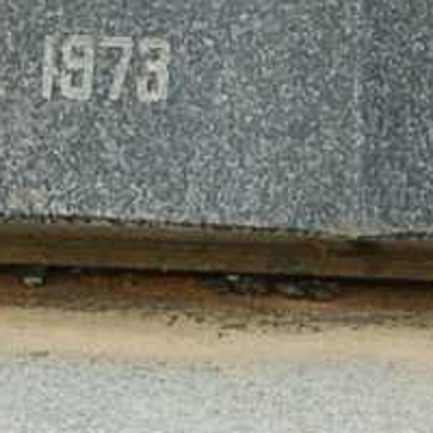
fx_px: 6043
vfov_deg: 4.1
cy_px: -109
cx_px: 375
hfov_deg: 4.1
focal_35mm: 427
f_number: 5.6
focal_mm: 56
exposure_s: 1/500
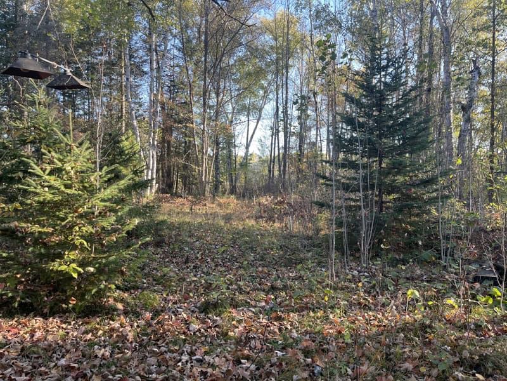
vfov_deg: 54.9
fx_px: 366
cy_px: 190
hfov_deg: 69.4
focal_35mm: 25
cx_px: 254
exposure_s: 1/150
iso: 32
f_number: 1.6
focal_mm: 5.1
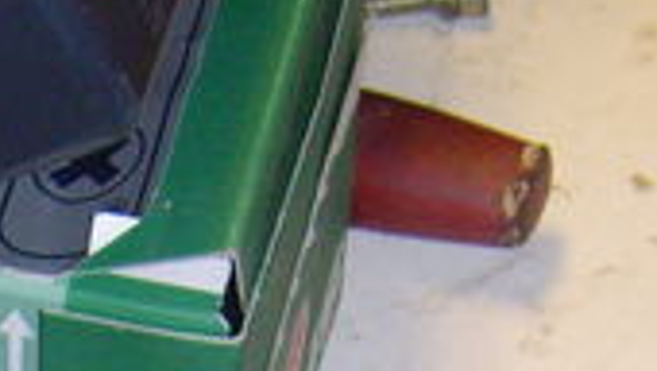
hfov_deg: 13.4
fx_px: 2790
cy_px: 742
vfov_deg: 7.3
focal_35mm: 160
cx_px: 112
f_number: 3.5
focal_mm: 6.6
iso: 200
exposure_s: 1/45
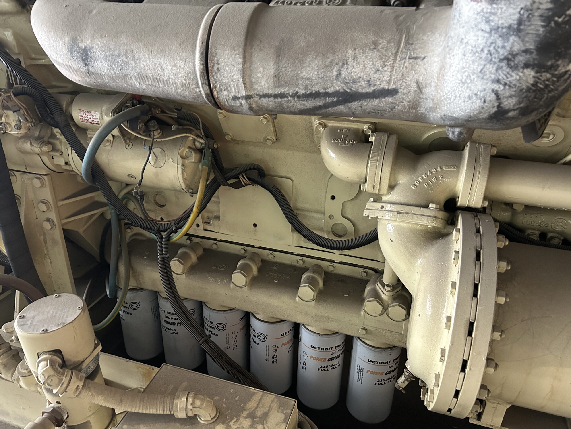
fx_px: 429
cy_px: 214
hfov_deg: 67.3
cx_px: 286
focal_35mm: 26
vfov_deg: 53.1
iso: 500
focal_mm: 5.7
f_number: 1.5
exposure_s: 1/41
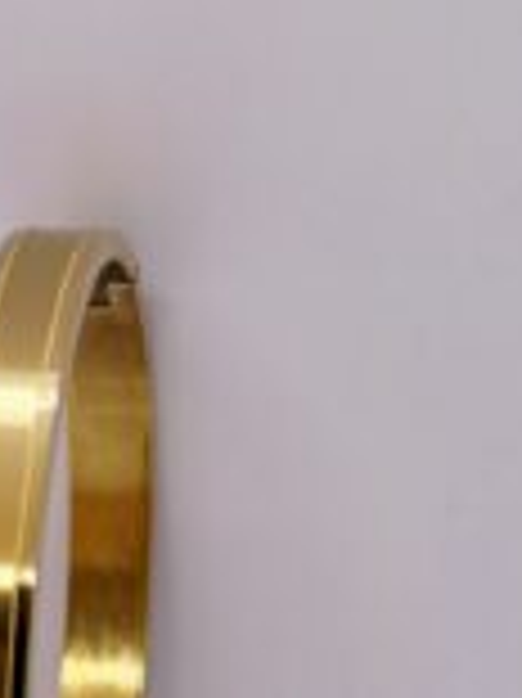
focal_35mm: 134
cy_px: 721
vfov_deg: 14.5
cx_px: 112
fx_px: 2698
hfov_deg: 11.0
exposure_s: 1/323
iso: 32
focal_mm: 5.96
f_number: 1.6
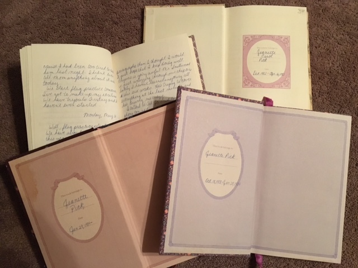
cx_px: 179
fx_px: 300
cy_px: 134
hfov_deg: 61.7
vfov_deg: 48.2
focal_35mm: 29
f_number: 2.2
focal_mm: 4.15
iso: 250
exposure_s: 1/15
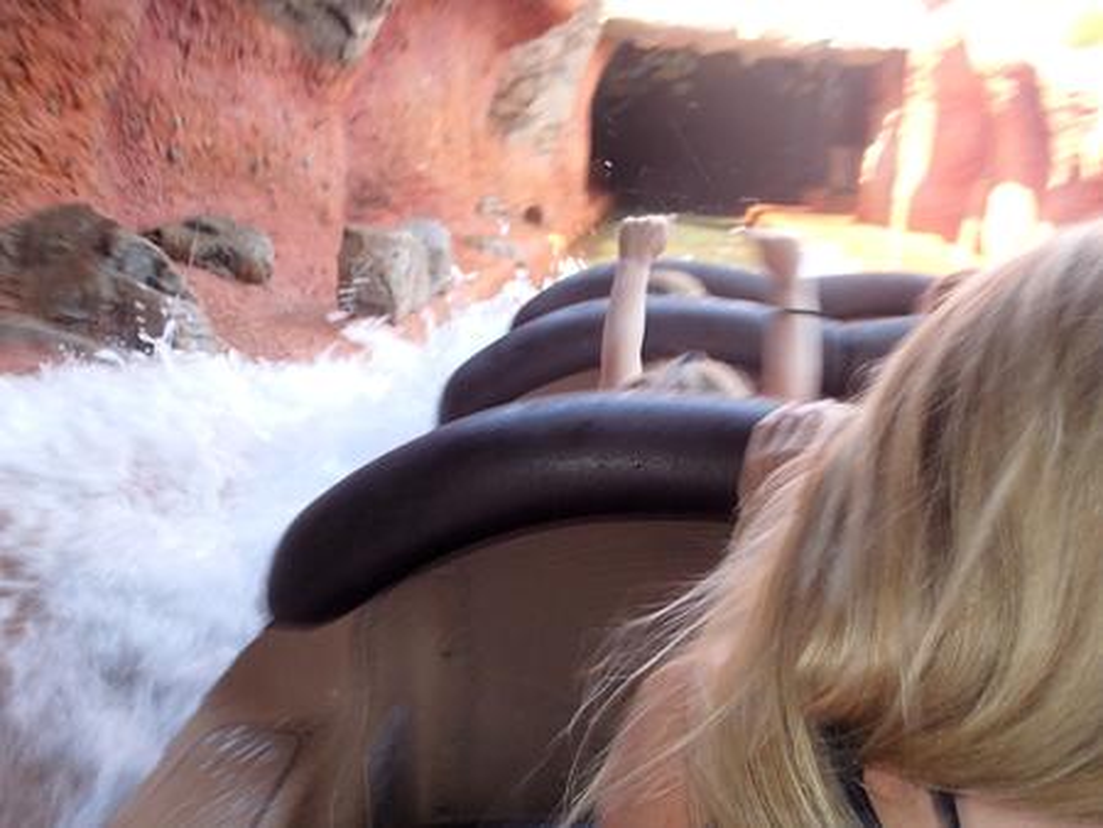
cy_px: 414
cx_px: 552
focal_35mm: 28
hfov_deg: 63.4
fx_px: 893
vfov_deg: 49.8
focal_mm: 5.1
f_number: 6.3
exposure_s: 1/30
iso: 250
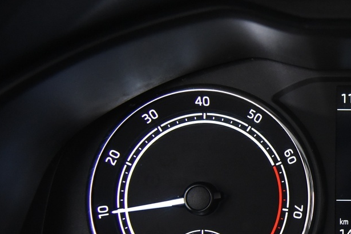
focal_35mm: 100
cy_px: 158
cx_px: 394
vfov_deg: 13.7
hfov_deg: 19.5
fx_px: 975
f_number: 4
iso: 4000
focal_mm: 38
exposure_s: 1/30
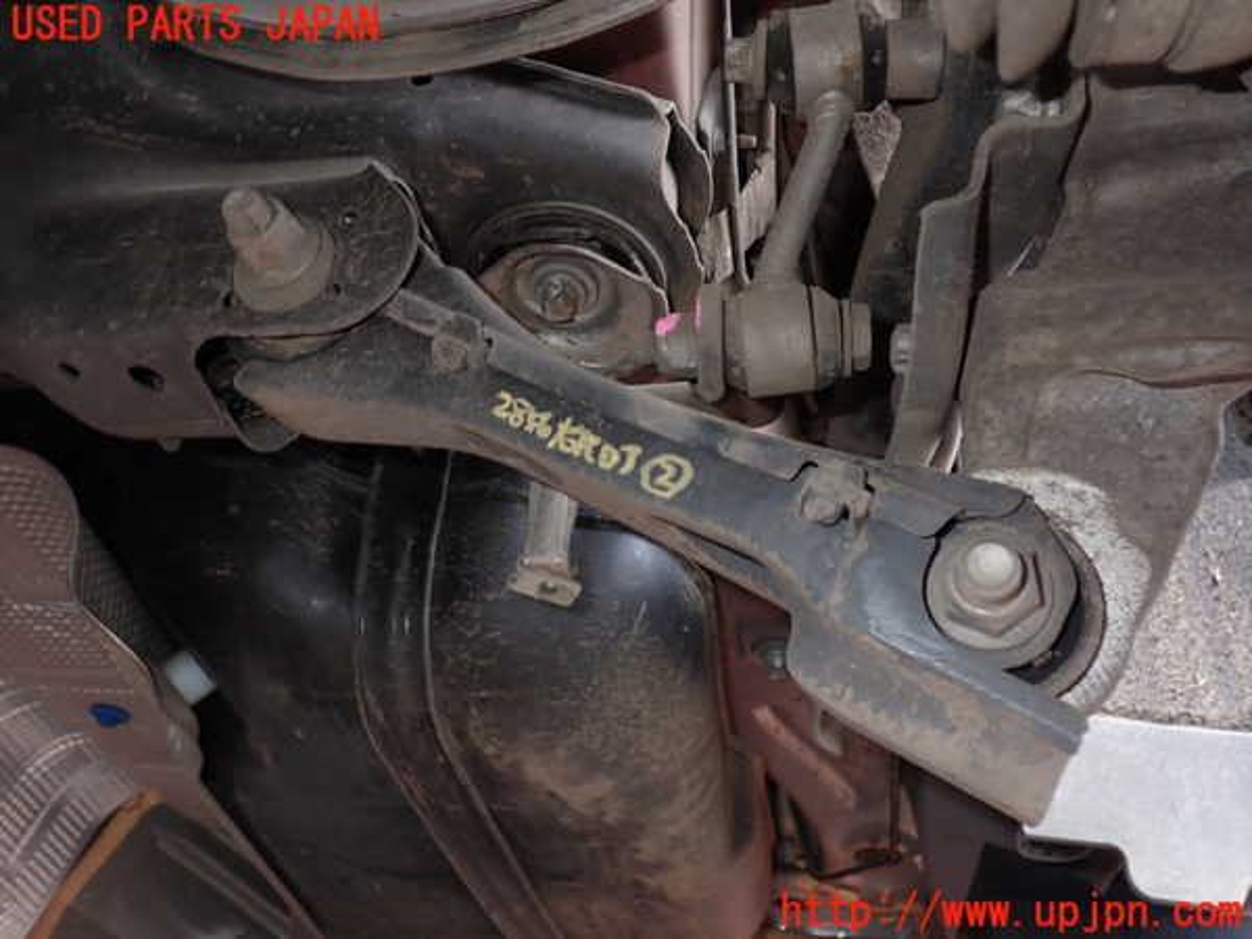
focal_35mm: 30
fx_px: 1085
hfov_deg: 60.0
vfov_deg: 46.8
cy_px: 470
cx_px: 626
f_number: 6.3
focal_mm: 5.4
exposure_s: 1/30
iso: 100
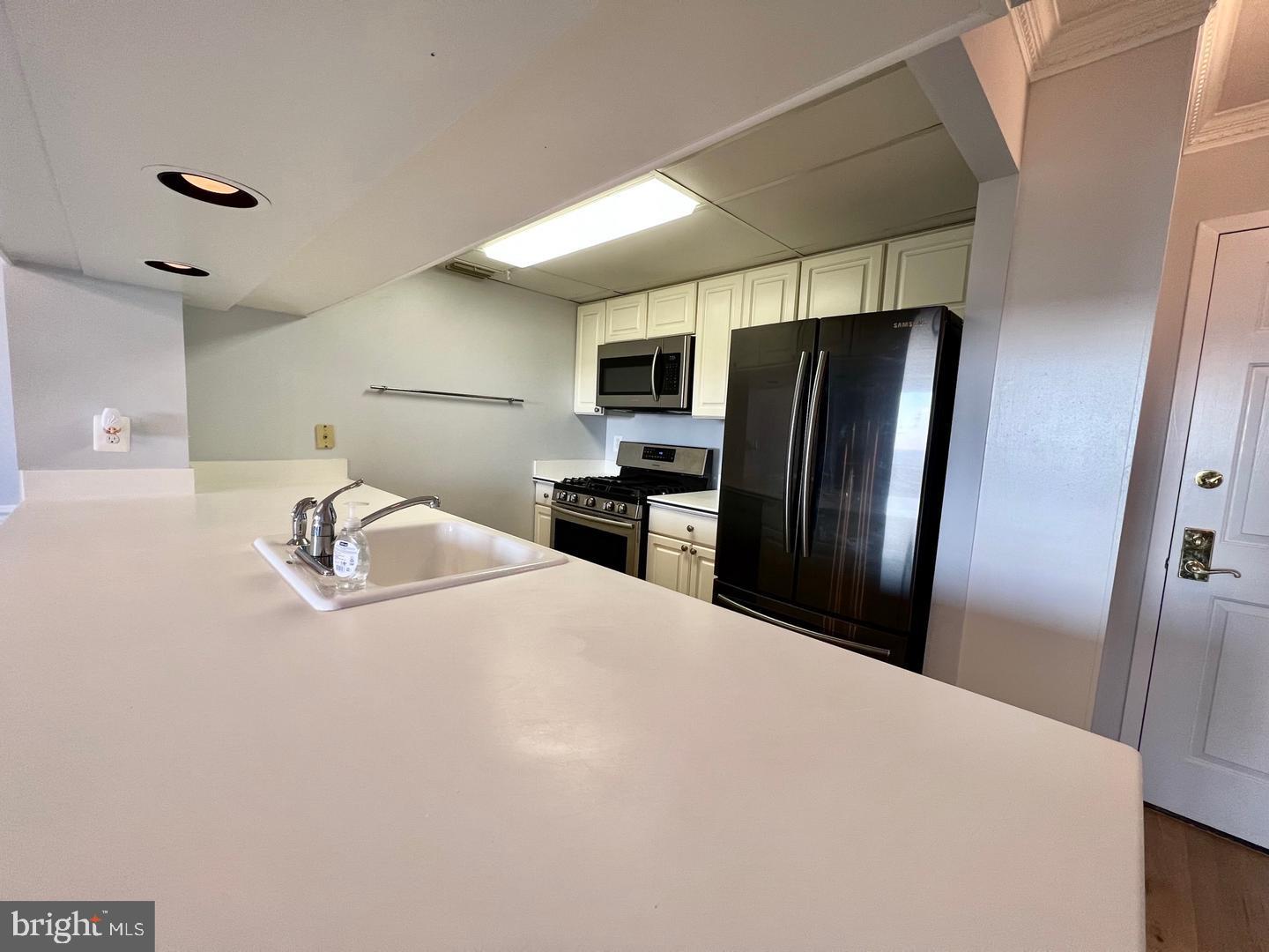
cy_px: 476
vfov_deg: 89.9
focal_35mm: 13
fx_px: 477
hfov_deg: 106.2
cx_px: 634
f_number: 1.8
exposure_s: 1/60
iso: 125
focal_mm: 1.57
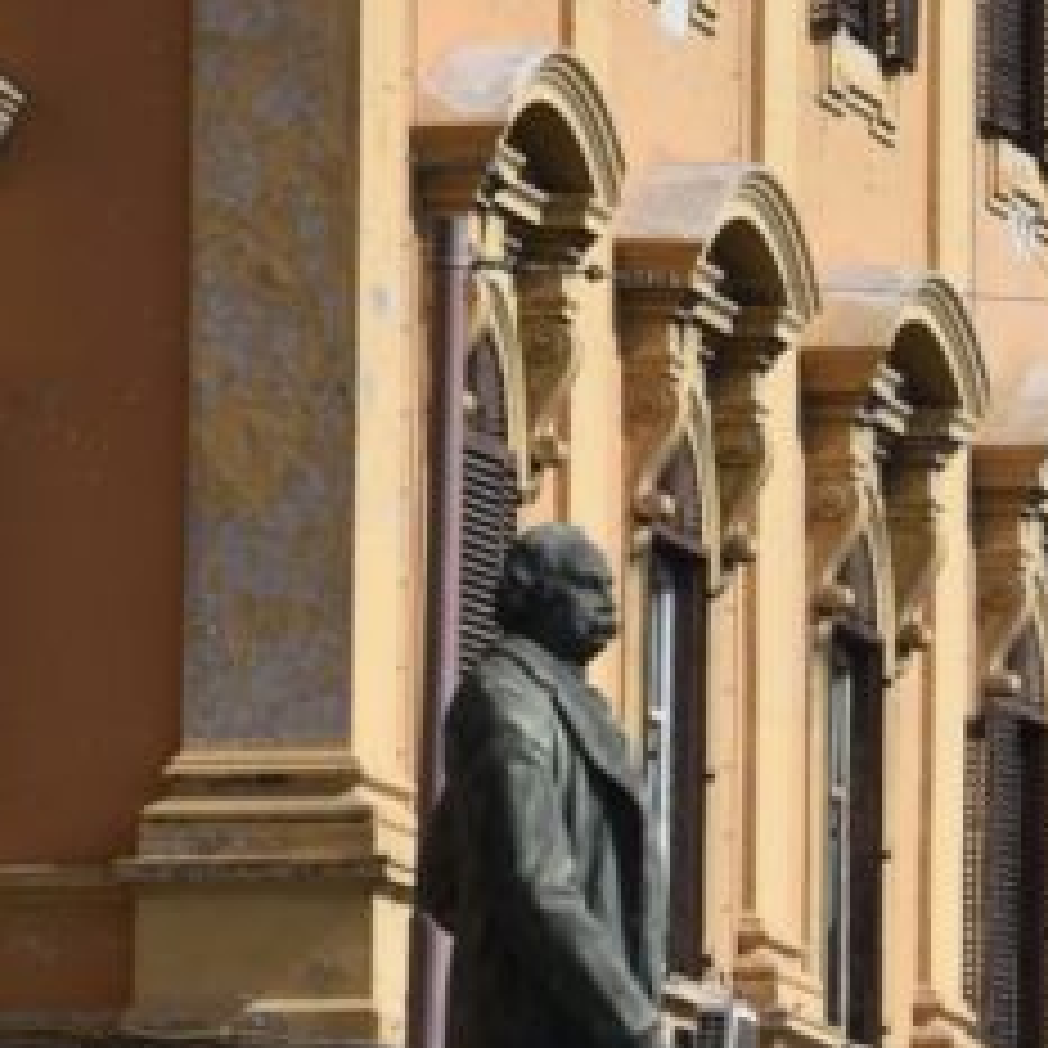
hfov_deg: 3.4
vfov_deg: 3.4
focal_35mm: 508
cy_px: 560
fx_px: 17400
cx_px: 1529
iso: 400
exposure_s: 1/1250
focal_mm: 200
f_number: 10
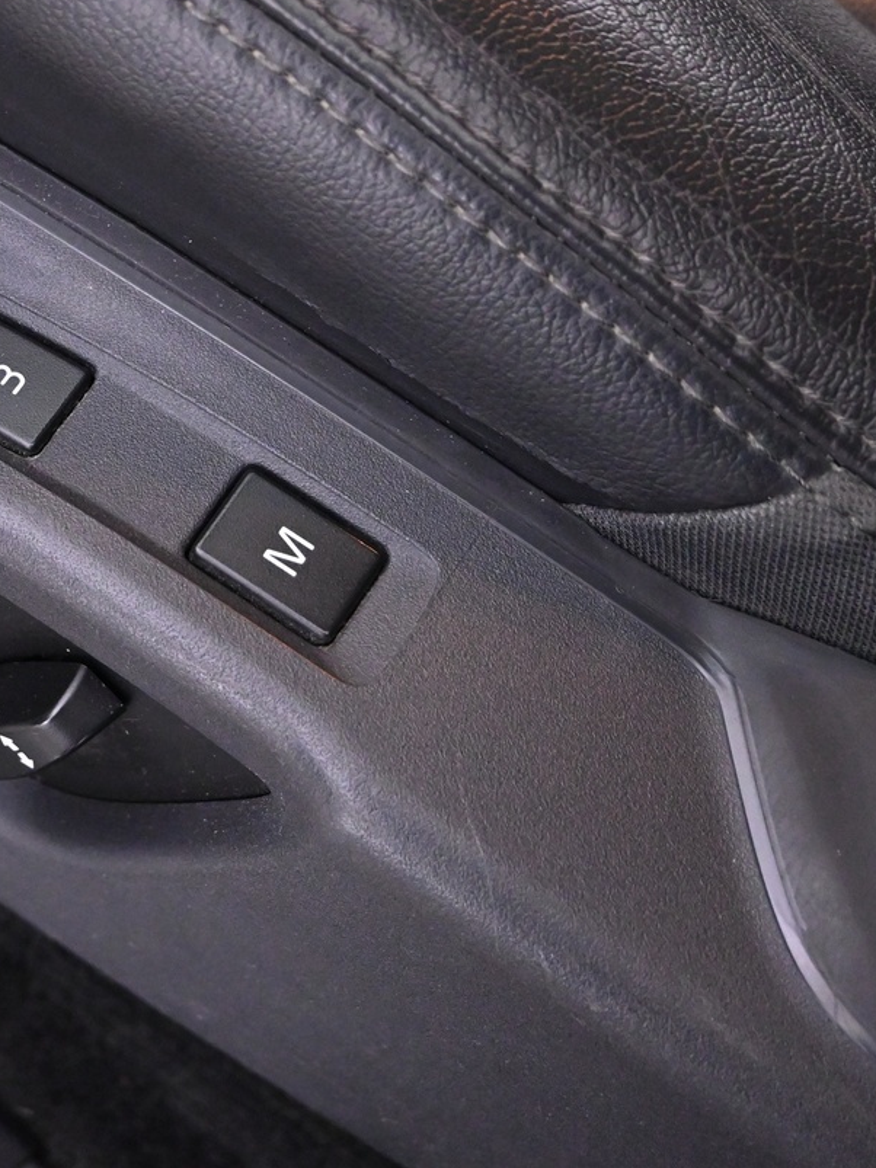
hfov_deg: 22.2
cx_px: 33
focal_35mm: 64
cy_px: 394
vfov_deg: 30.1
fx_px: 2160
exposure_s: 1/20
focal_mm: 22
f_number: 4
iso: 3200
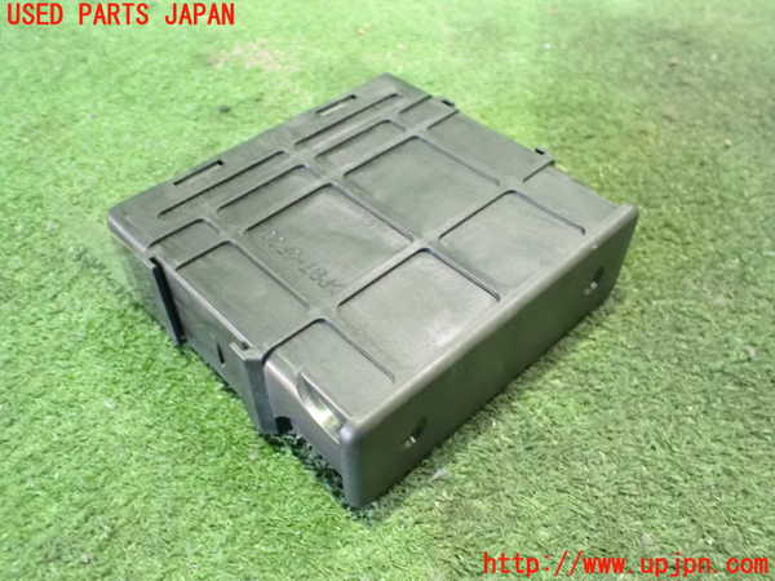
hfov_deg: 60.0
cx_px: 388
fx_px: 672
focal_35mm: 30
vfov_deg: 46.8
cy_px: 290
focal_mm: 5.4
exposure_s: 1/25
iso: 1600
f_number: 2.3
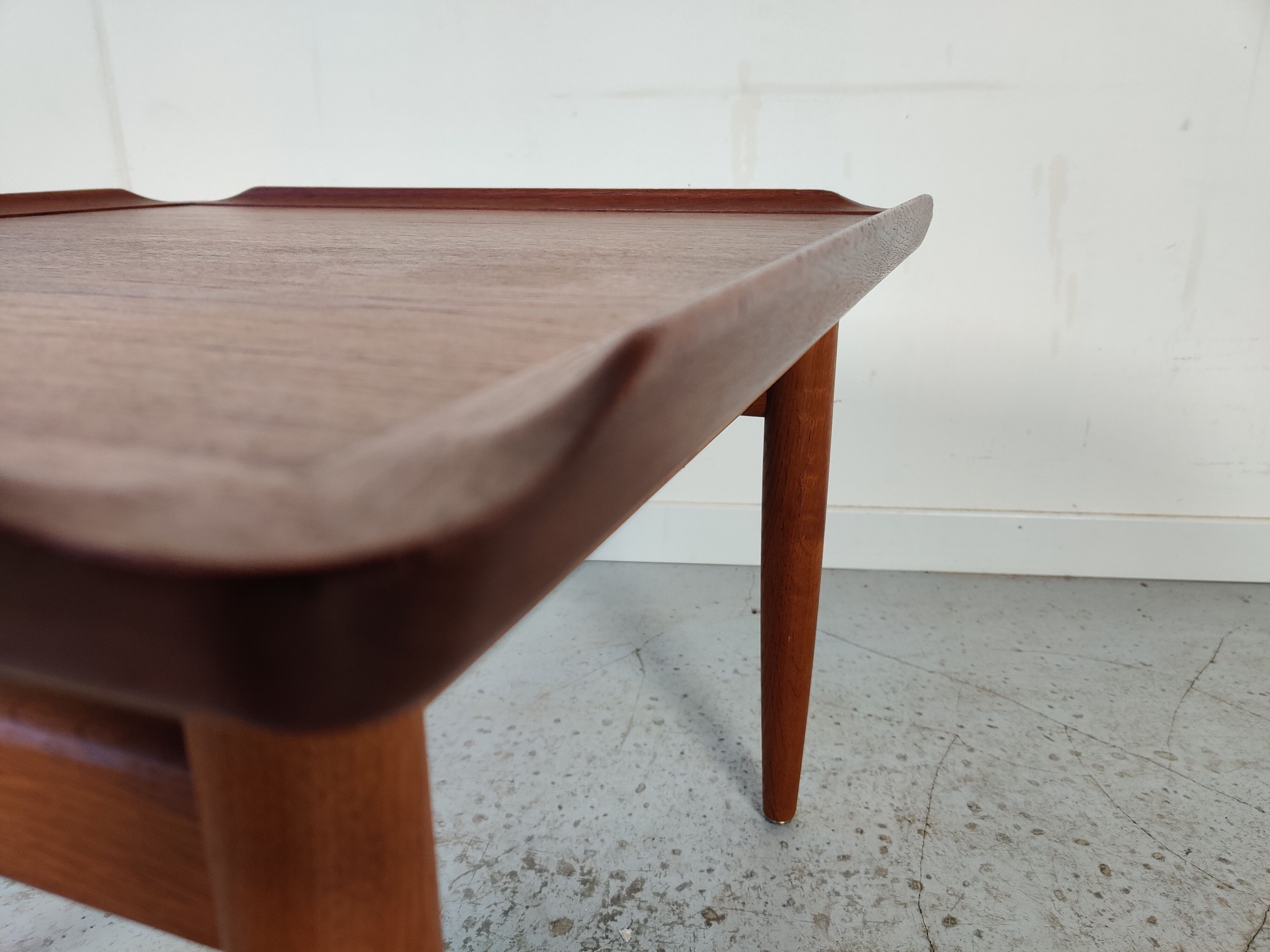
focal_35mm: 27
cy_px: 476
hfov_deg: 65.3
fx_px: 991
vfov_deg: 51.4
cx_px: 635
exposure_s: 1/100
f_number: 1.65
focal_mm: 4.75
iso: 200
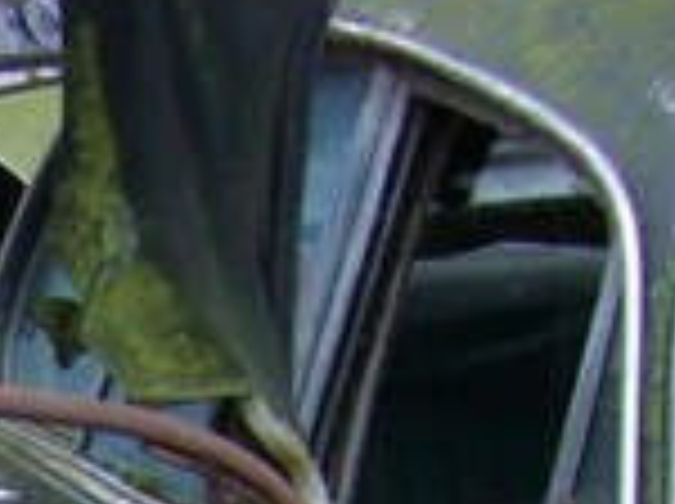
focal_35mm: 260
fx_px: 5062
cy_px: 1665
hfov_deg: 7.3
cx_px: -792
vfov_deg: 5.3
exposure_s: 1/100
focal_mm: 7.9
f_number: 2.8
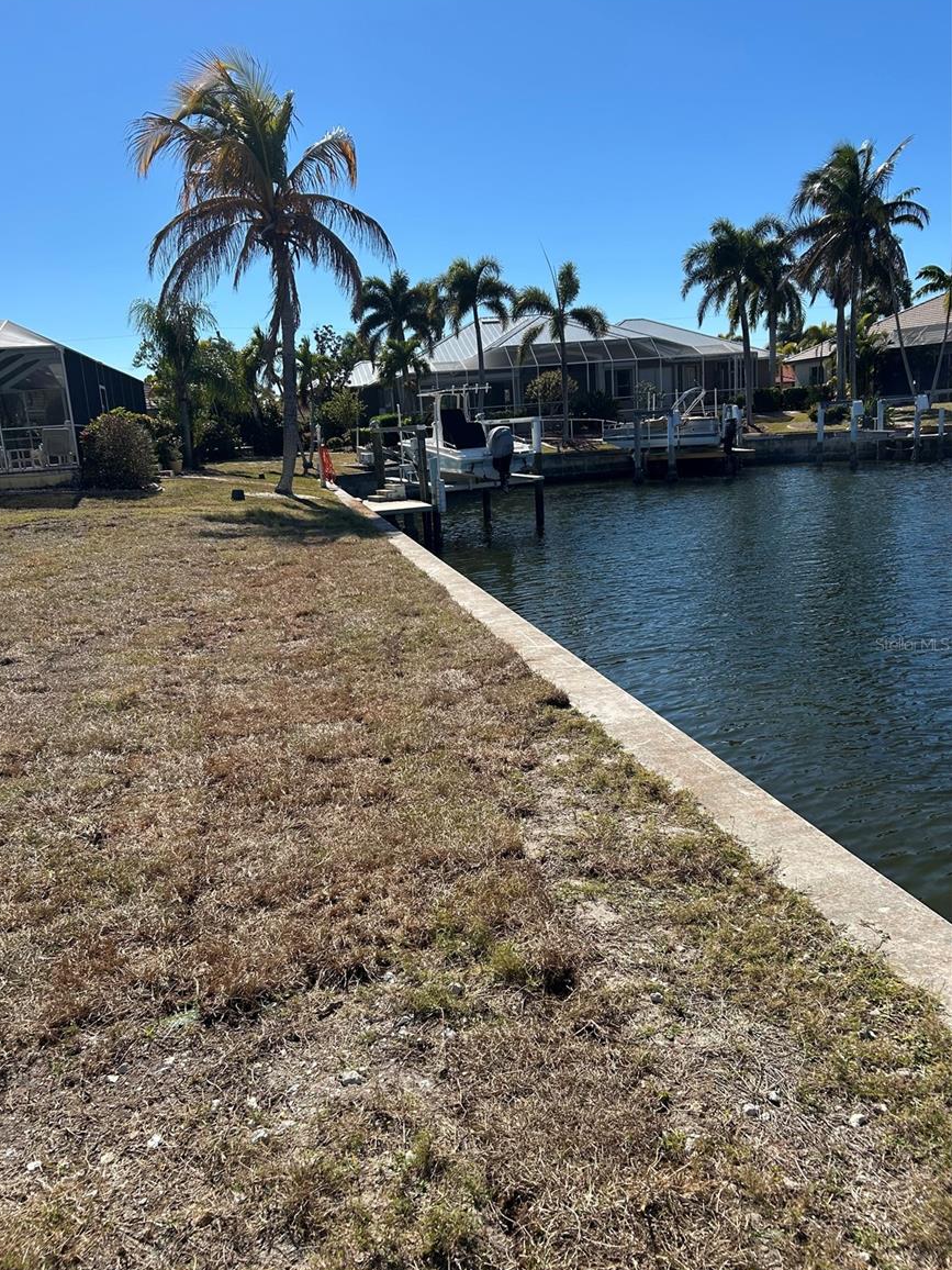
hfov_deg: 51.3
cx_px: 459
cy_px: 644
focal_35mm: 27
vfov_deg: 65.3
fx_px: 990
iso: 50
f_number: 1.5
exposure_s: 1/4274
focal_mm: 5.7
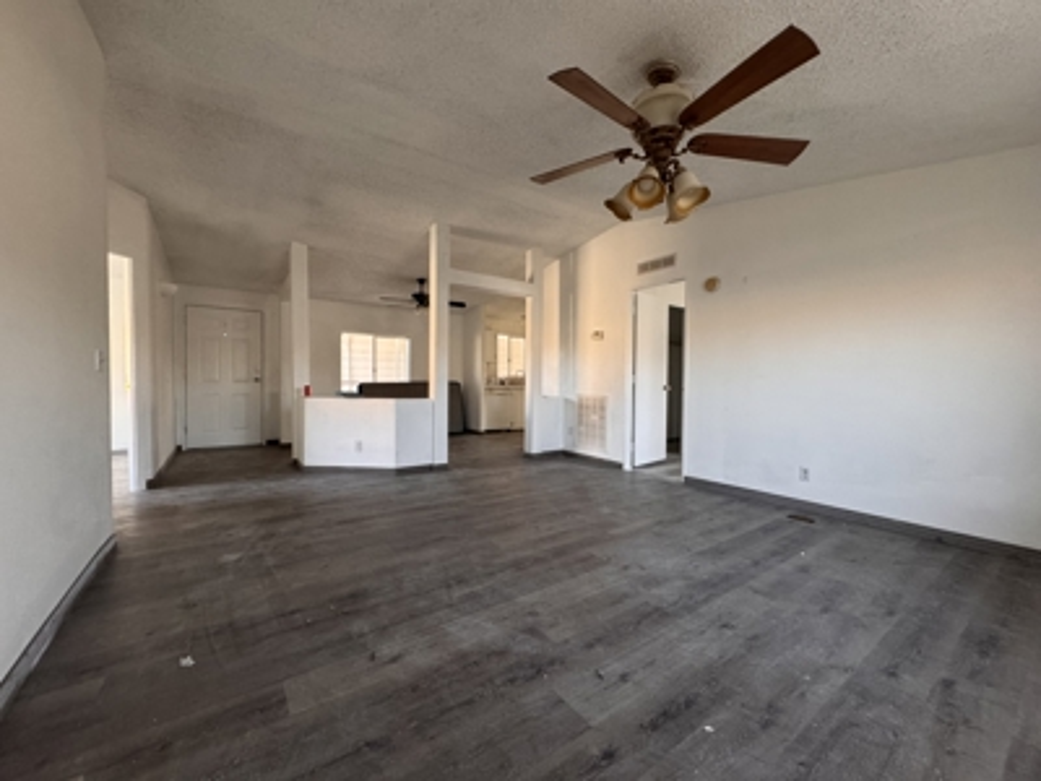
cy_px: 390
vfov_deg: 85.7
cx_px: 520
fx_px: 421
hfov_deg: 102.1
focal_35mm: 14
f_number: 2.2
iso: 320
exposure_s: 1/60
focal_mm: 2.22
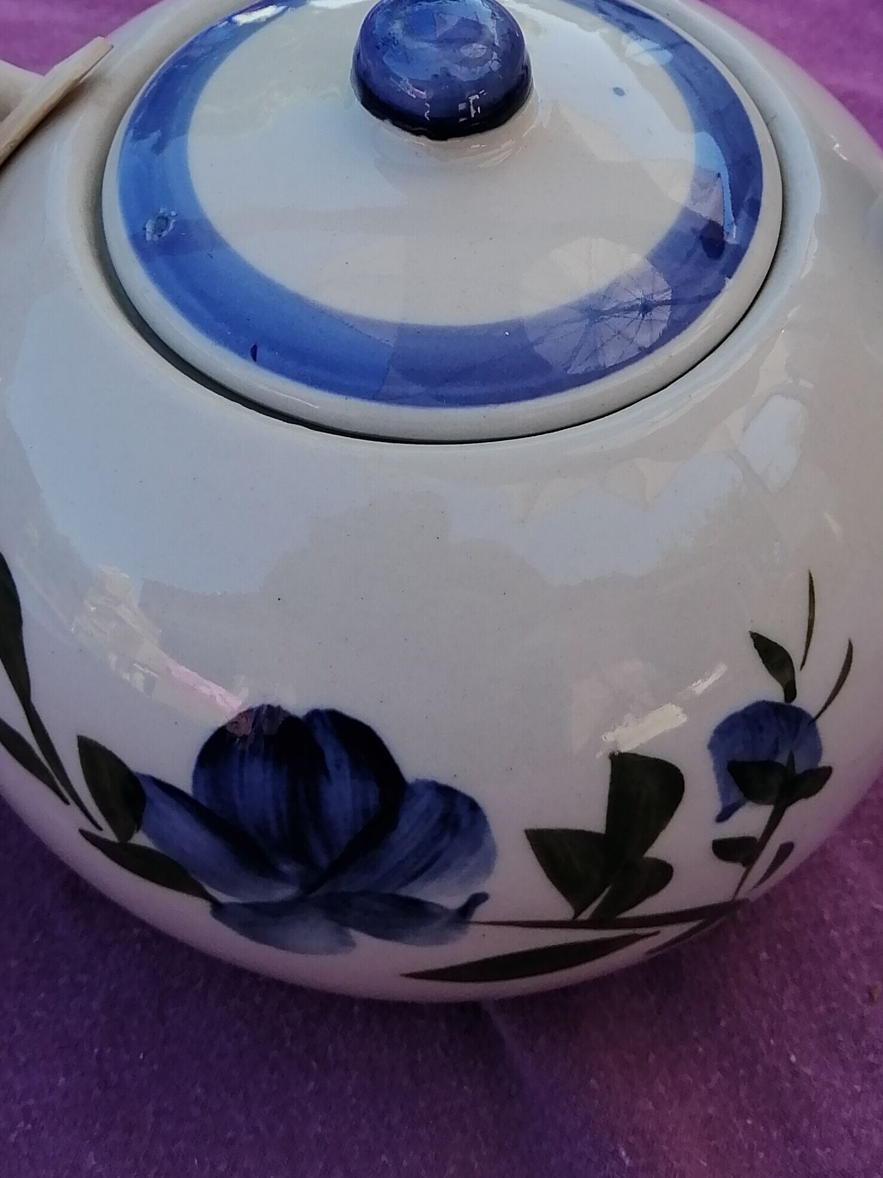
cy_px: 176
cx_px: 393
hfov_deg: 24.0
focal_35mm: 61
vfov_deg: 30.6
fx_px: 2075
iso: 50
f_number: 1.8
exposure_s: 1/342
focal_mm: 3.96
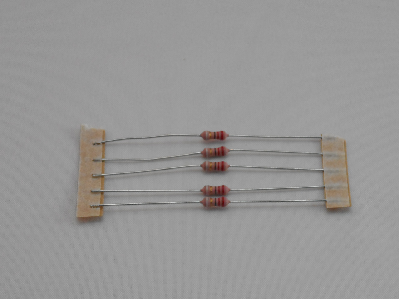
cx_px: 209
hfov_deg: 12.9
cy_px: 206
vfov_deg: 9.7
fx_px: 1763
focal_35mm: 153
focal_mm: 18.2
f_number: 5.8
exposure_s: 1/60
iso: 320
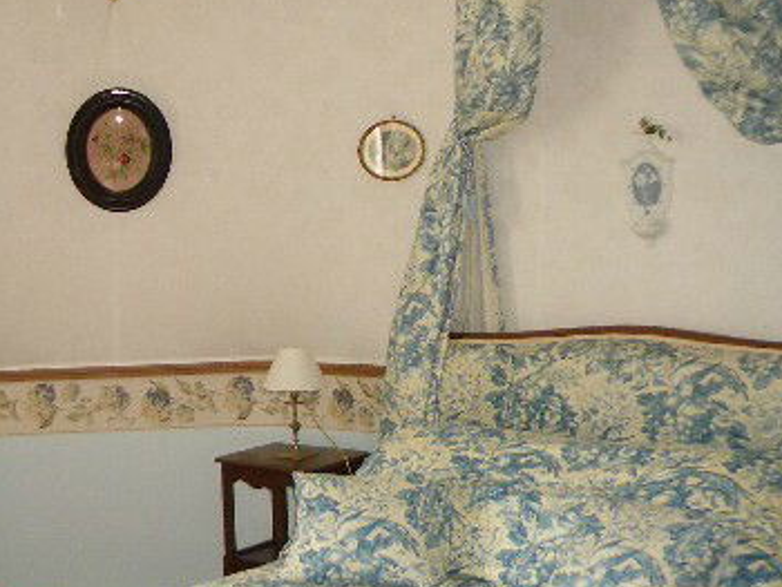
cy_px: 290
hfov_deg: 29.8
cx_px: 212
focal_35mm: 64
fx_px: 1447
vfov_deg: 23.0
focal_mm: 5.8
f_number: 2.6
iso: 100
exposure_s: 1/60
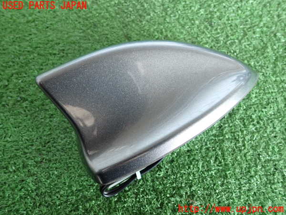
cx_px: 143
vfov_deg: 46.8
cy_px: 108
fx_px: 248
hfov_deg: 60.0
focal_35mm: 30
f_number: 2.3
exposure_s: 1/30
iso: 320
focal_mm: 5.4
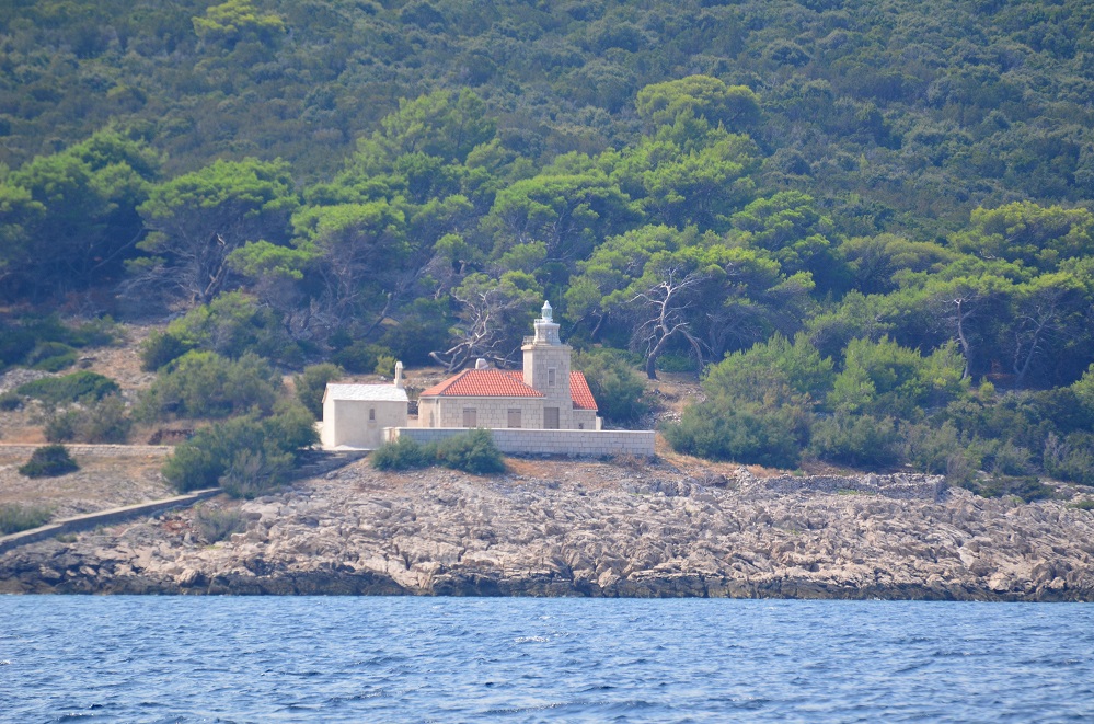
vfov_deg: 3.0
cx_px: 547
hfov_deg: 4.6
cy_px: 362
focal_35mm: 450
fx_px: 13642
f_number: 5.6
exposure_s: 1/1250
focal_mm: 300
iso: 400
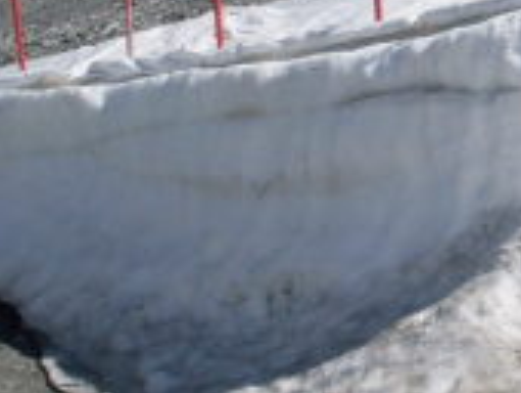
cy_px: 64
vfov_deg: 13.8
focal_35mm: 107
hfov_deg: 18.0
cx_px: 487
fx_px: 1613
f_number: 8.4
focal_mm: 6.3
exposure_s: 1/500
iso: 80
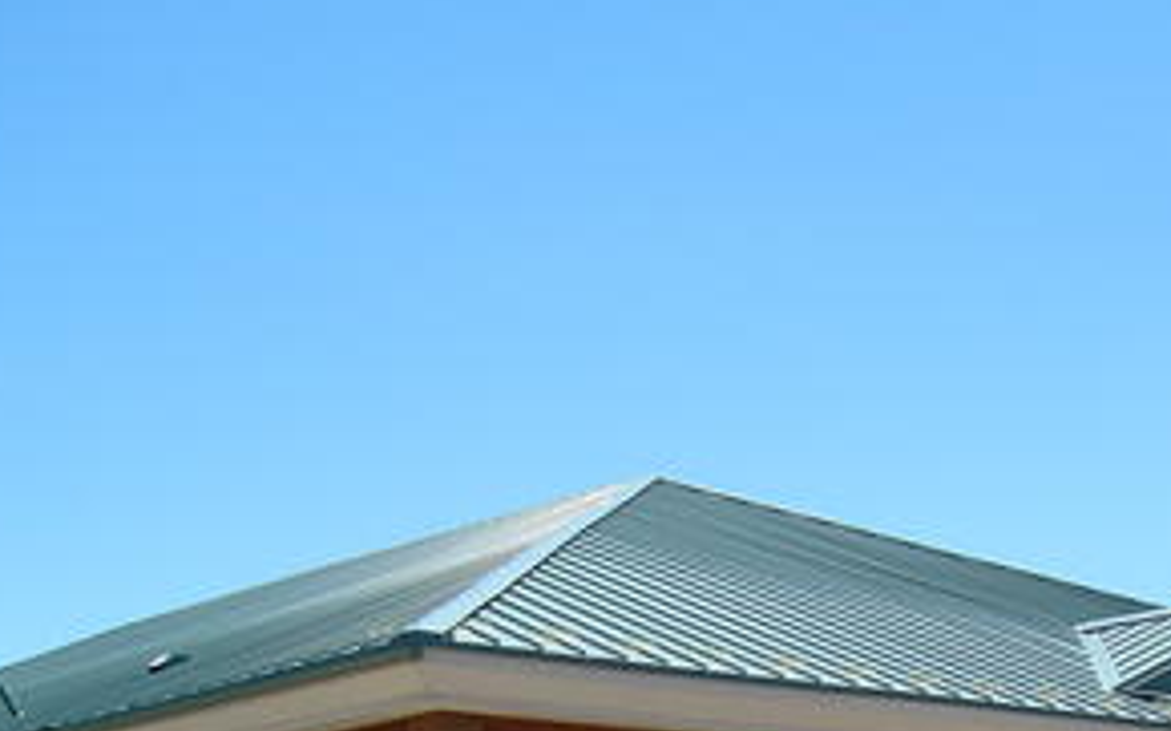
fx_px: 2616
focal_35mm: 82
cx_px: 715
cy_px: 905
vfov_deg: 15.3
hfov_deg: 25.2
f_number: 8
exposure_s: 1/100
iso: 50
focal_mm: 5.8
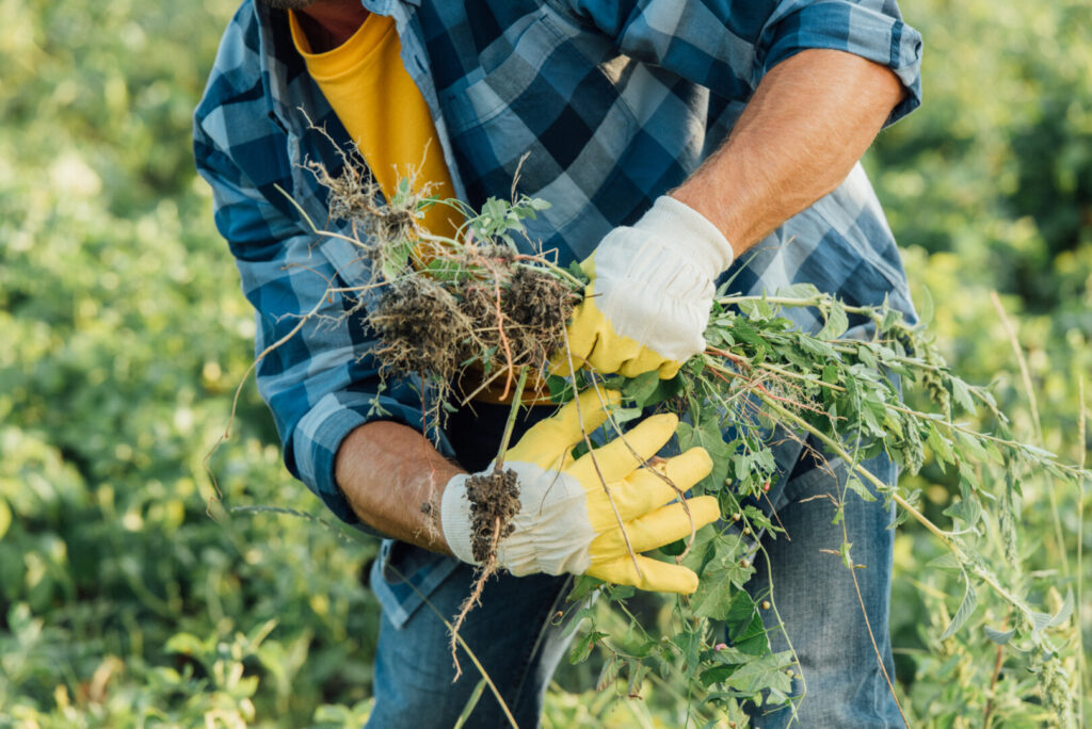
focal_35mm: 165
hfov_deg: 12.4
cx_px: 546
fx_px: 5008
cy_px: 364
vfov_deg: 8.3
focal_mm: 165
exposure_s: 1/320
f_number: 5
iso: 500
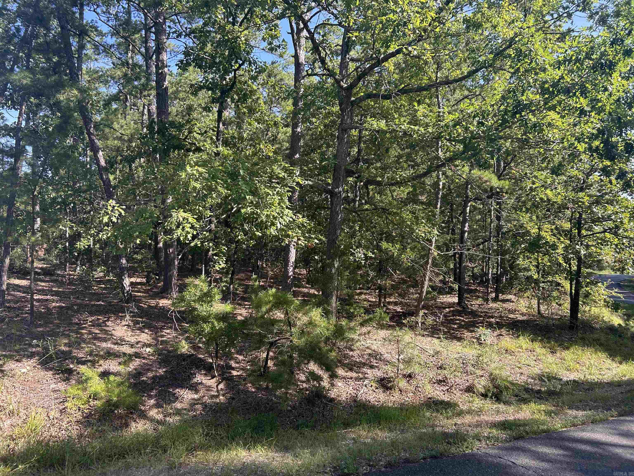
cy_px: 238
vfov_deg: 53.1
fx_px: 476
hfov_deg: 67.3
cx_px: 317
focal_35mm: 26
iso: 50
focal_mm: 5.7
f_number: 1.5
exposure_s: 1/607
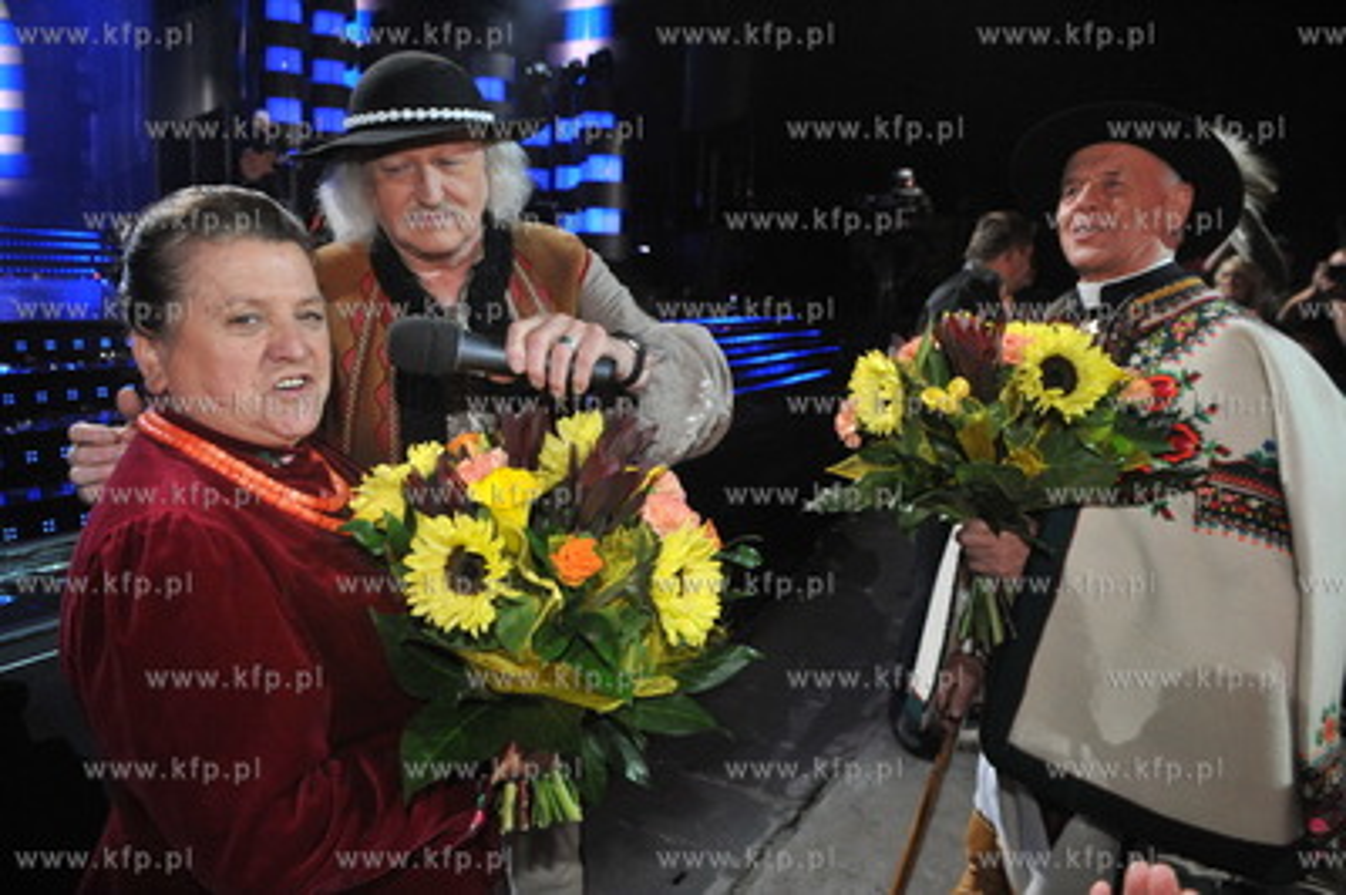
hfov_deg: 73.8
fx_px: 897
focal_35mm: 24
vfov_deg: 53.1
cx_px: 673
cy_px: 448
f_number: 5.6
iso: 3200
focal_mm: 24
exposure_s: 1/200
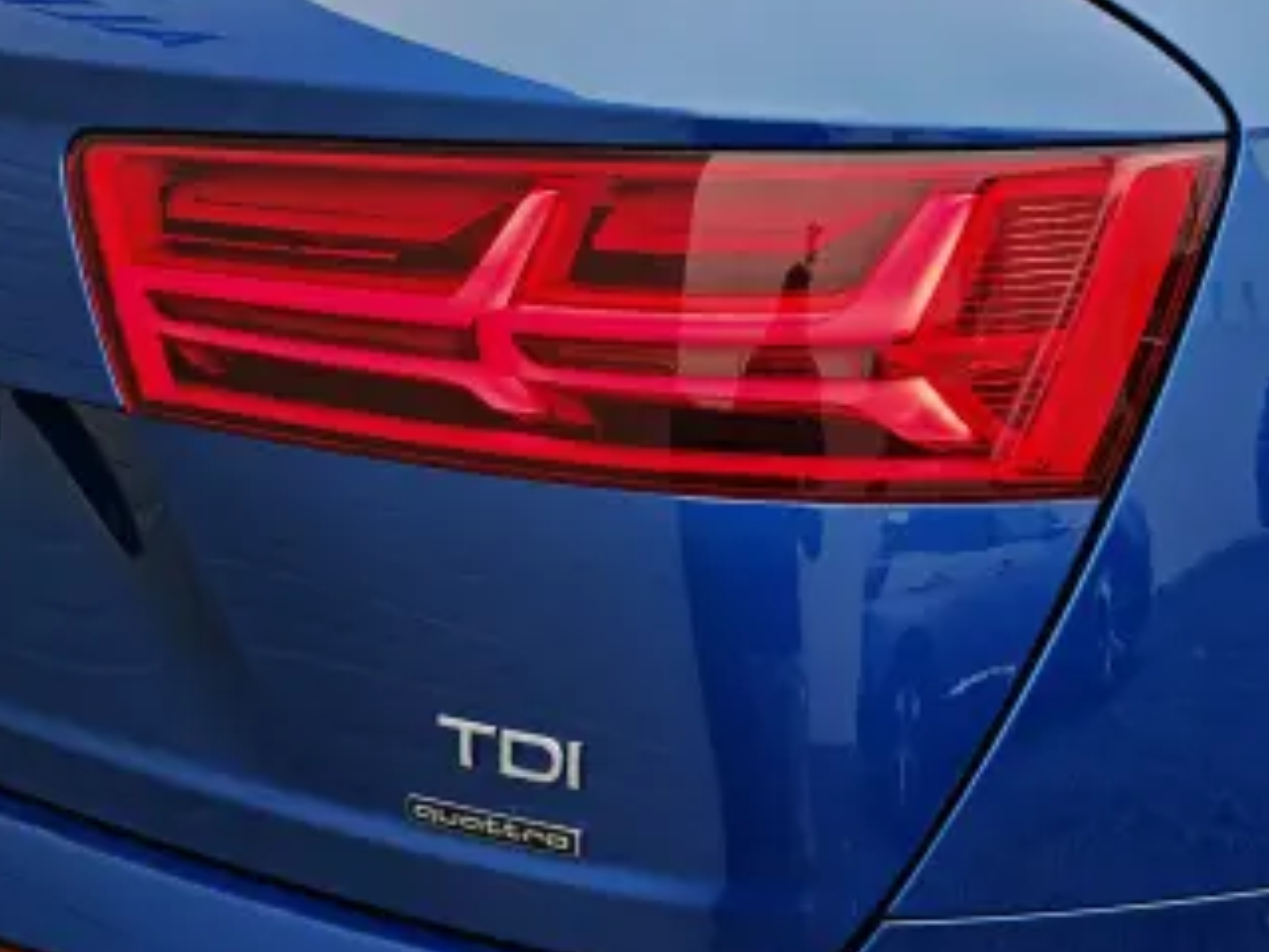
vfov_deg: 18.2
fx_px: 2969
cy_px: 452
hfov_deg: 24.1
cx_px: 638
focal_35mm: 81
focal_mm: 15.38
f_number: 2.6
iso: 100
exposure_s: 1/100
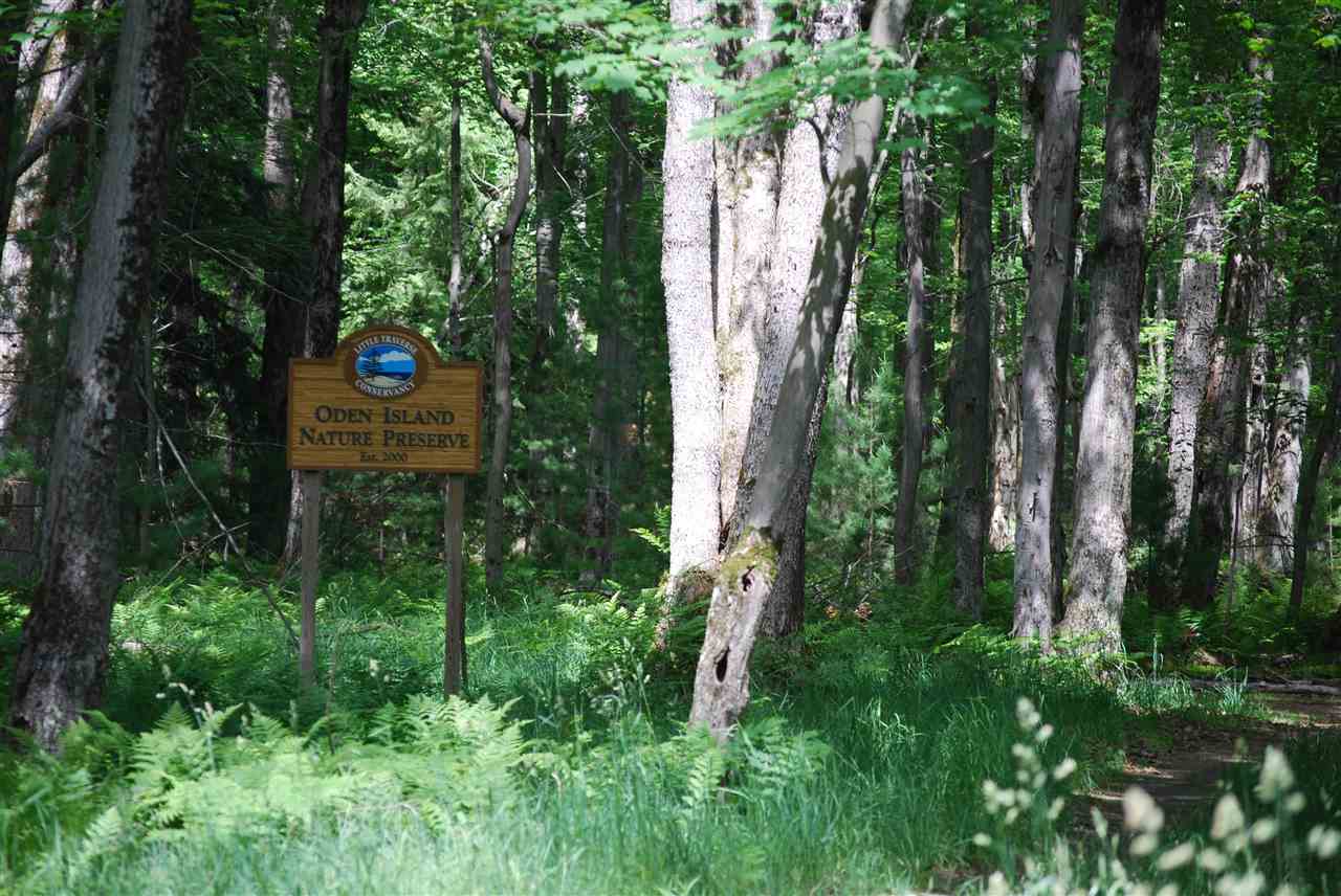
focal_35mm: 158
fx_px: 5872
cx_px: 670
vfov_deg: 8.7
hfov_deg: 13.0
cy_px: 448
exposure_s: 1/125
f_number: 4.8
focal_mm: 105
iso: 250
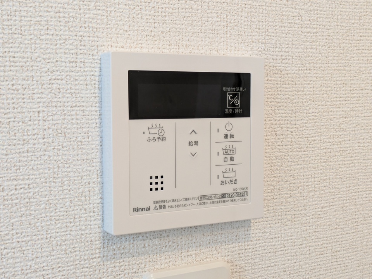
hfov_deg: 37.5
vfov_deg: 28.6
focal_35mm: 51
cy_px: 140
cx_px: 186
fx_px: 548
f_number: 1.89
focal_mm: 5.43
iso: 123
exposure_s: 1/30
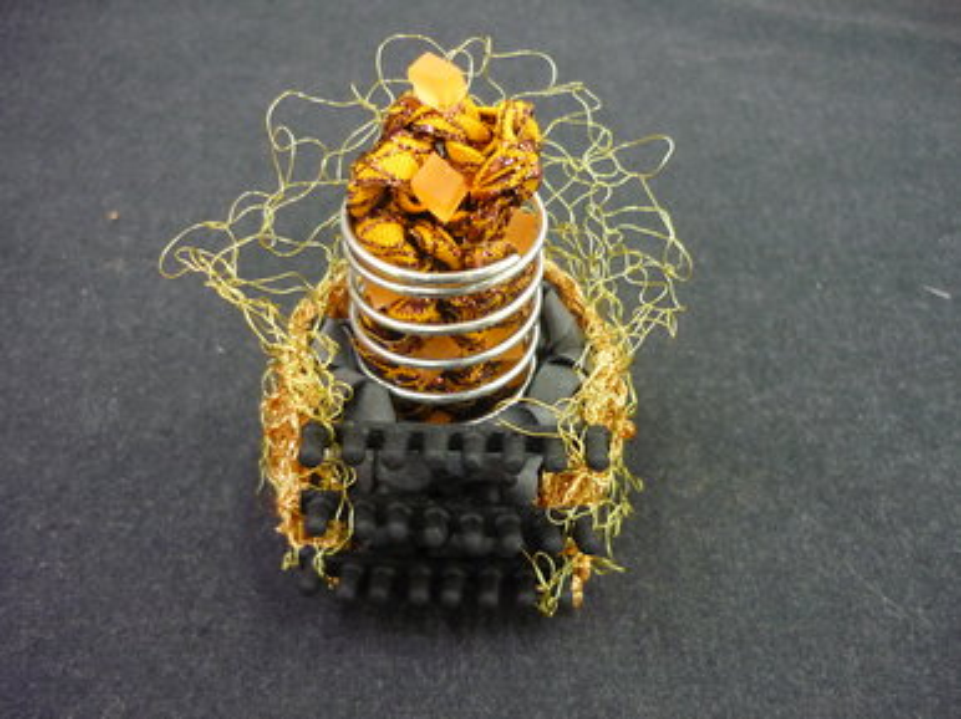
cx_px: 480
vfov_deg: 42.9
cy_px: 360
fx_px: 916
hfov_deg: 55.4
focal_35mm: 33
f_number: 2.8
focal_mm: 5.5
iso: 400
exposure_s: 1/30
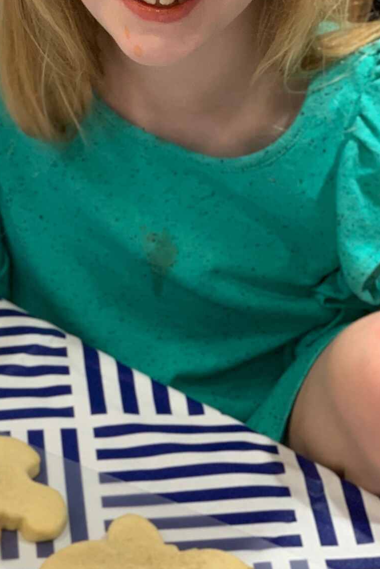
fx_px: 1931
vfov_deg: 16.8
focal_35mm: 122
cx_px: -30
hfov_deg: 11.1
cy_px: 299
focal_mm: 6
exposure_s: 1/60
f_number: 2.4
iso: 125
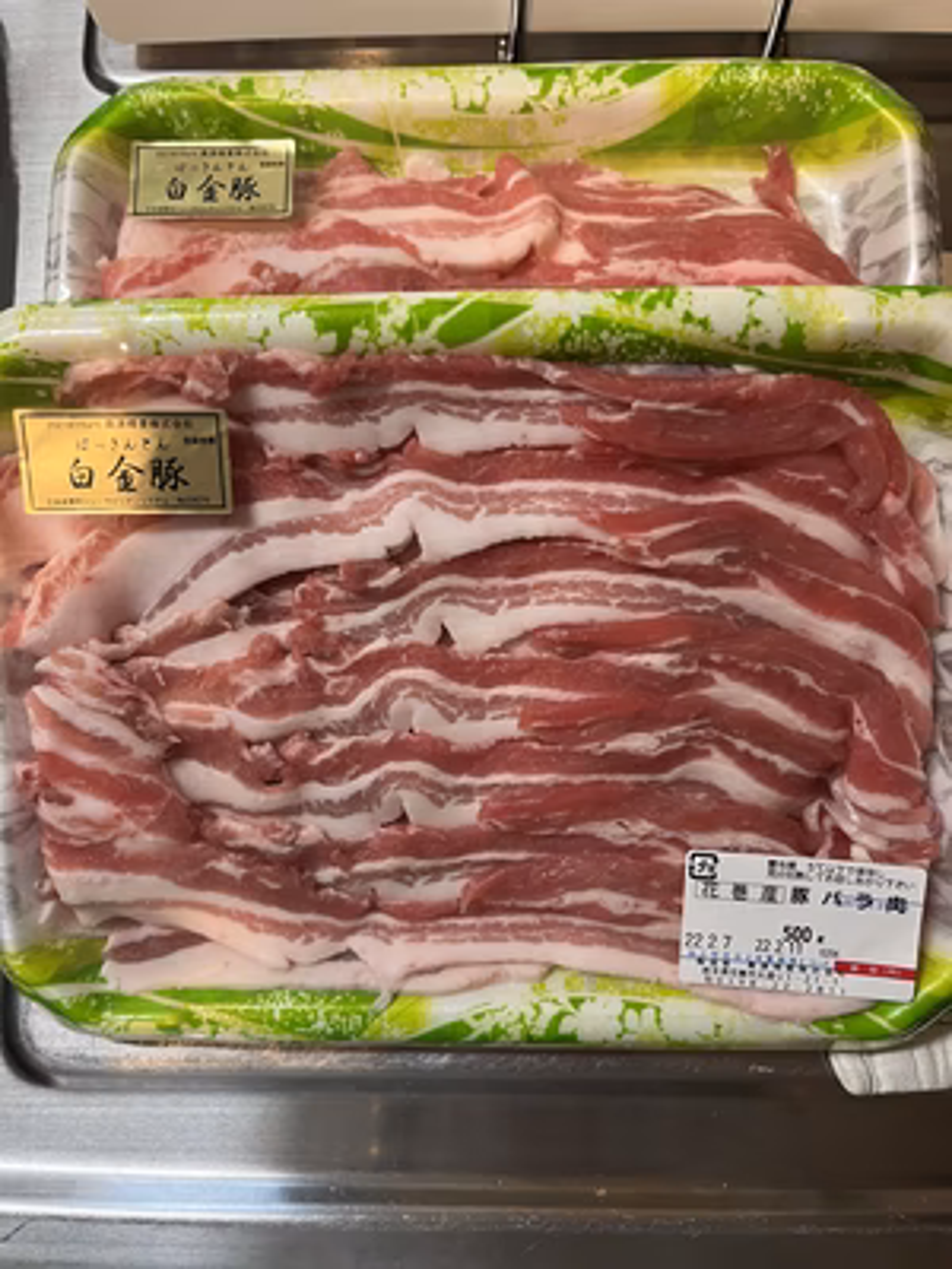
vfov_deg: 67.3
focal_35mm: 26
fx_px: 953
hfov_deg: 53.1
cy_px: 634
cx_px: 476
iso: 160
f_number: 1.6
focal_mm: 5.1
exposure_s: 1/50
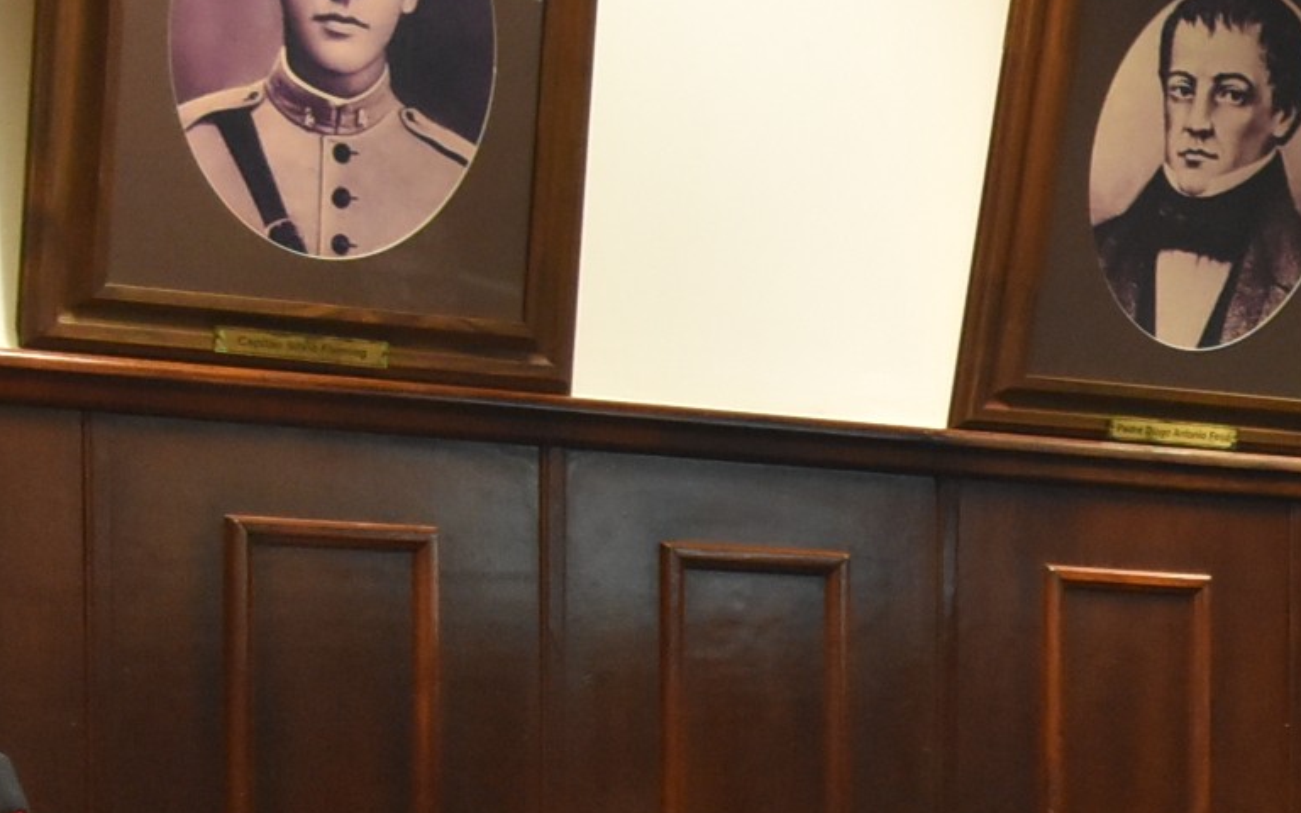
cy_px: 1008
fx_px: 5070
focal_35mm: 143
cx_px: 2409
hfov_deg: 13.1
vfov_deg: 9.0
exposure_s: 1/60
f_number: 3.8
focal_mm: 24
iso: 2000
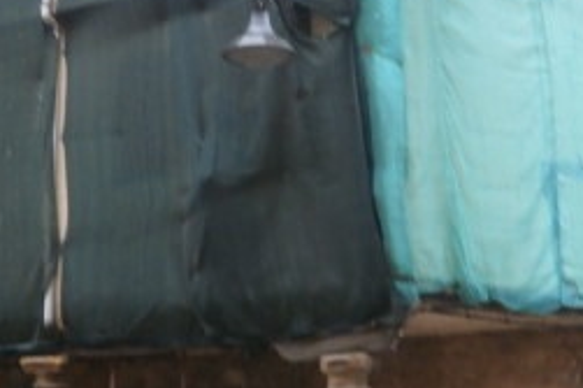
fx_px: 1117
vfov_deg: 19.7
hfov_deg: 29.2
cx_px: 316
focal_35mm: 69
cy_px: 188
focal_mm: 4.7
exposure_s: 1/50
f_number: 2.8
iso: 200
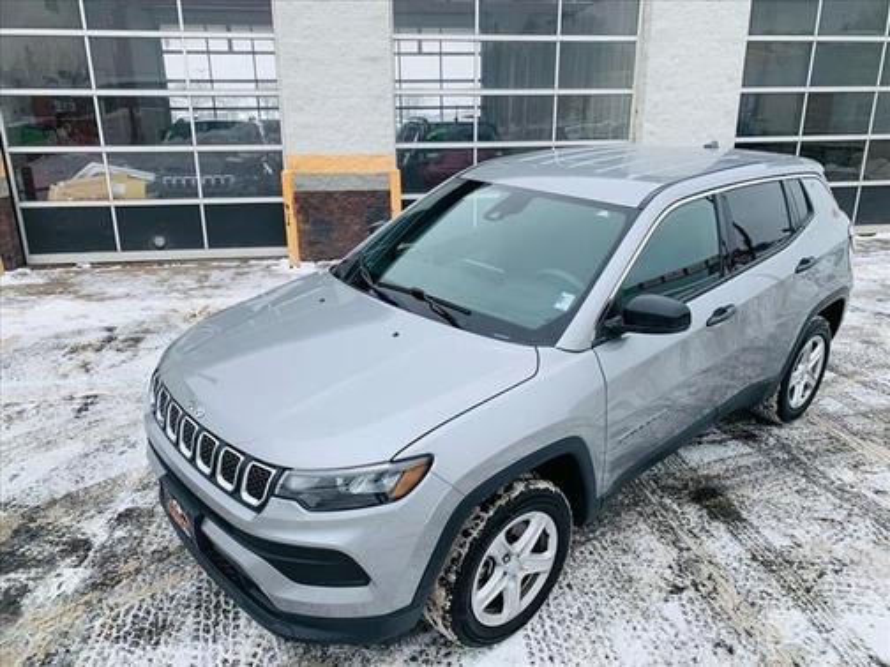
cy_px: 334
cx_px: 445
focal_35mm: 26
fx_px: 668
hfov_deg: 67.3
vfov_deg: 53.1
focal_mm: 4.25
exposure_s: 1/461
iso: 25
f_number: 1.8
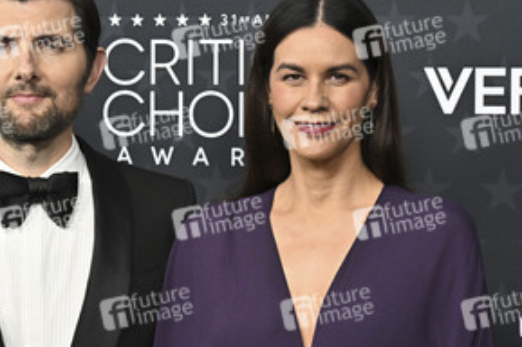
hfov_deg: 20.4
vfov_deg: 13.7
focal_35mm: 100
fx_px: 1448
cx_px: 171
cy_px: 174
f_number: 5.6
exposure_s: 1/320
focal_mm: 64
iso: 1250
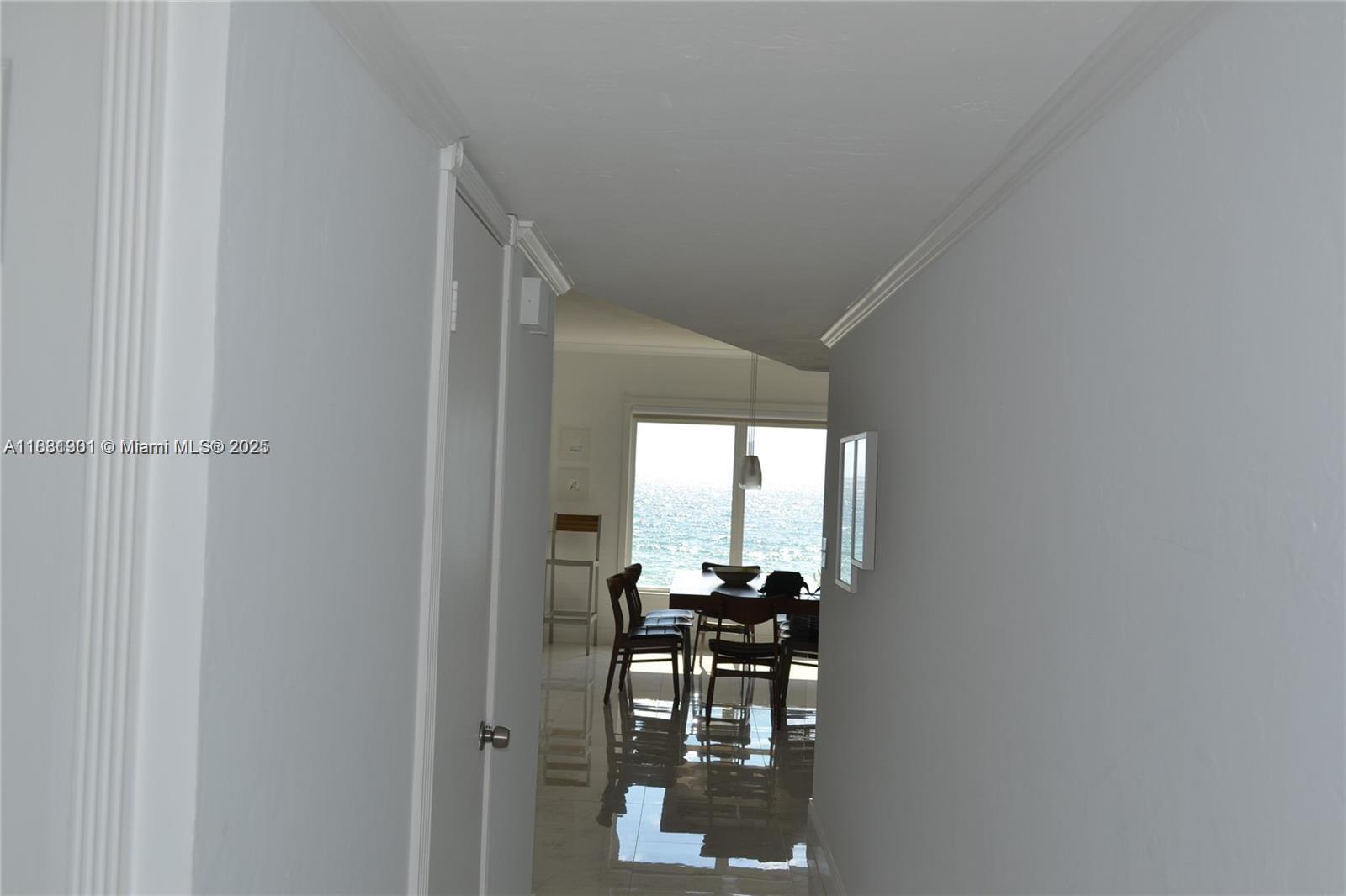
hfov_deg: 57.2
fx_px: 1233
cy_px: 448
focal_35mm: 33
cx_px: 673
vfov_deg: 40.0
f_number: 6.3
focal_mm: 22
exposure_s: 1/200
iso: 100
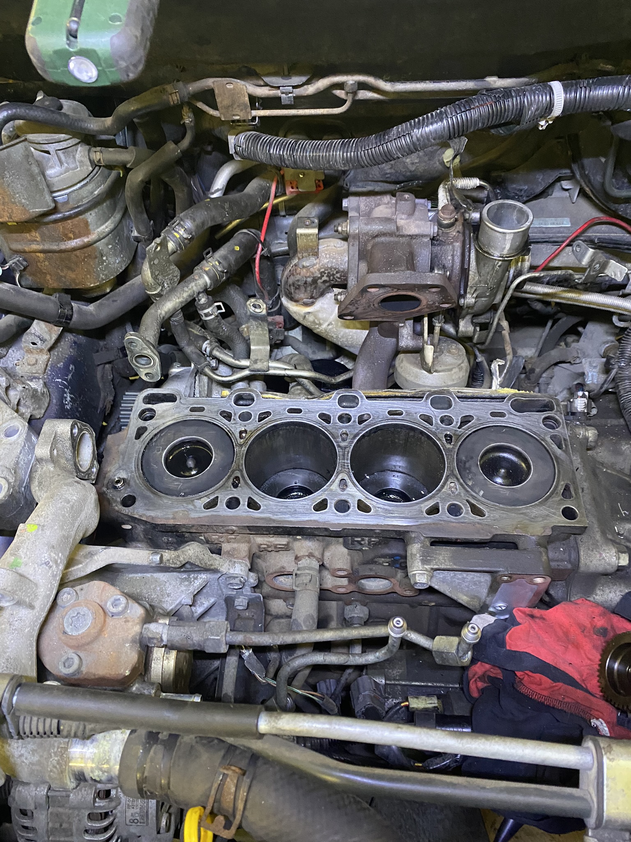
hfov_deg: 53.1
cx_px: 316
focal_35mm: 26
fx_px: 632
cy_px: 421
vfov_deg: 67.3
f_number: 1.8
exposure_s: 1/33
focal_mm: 4.25
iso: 500
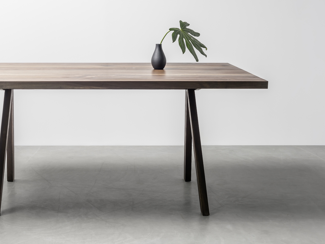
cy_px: 102
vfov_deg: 24.8
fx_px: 554
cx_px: 102
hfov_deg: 32.4
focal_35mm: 59
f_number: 8
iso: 125
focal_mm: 44
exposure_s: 1/160
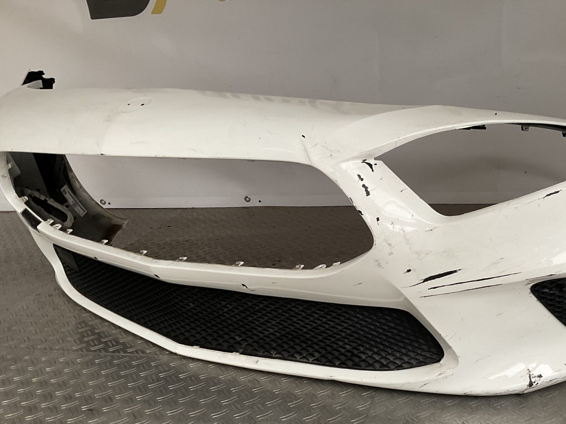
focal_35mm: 41
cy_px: 290
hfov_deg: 45.1
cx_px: 380
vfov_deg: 34.7
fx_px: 670
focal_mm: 3
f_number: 1.8
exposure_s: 1/50
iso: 64
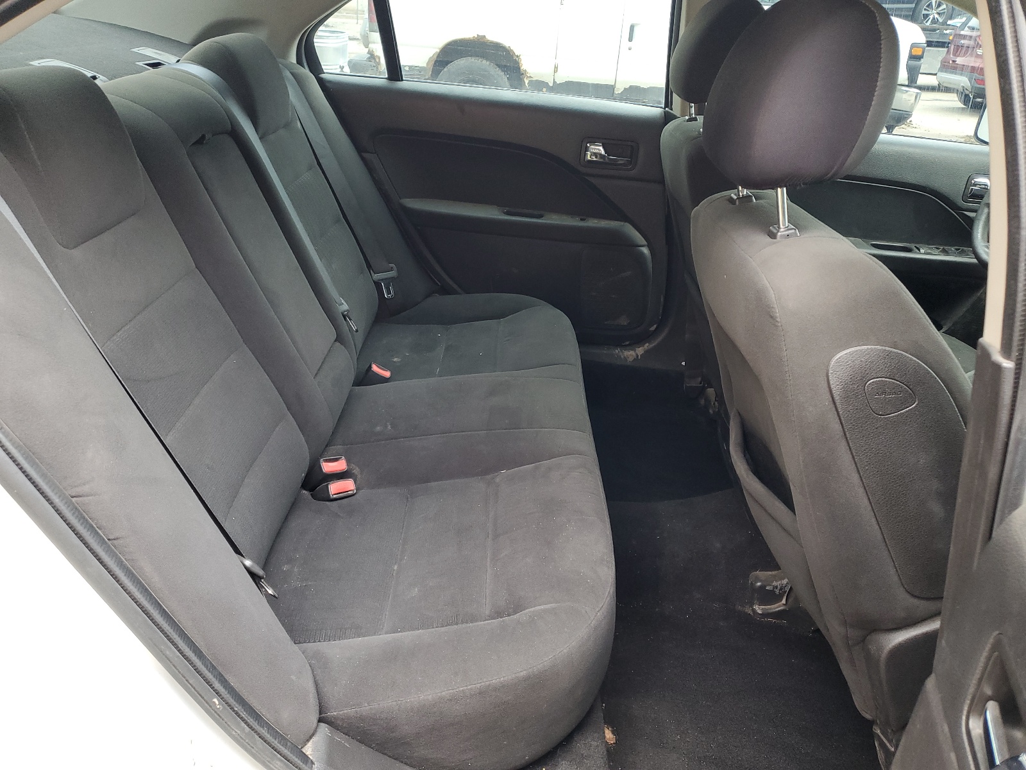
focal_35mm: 26
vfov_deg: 53.1
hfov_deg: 67.3
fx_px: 771
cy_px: 385
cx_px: 513
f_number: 1.5
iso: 98
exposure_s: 1/120
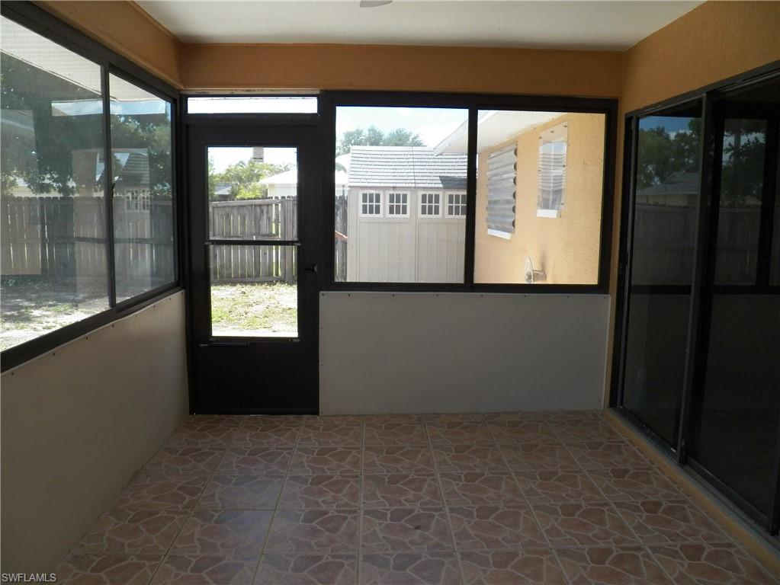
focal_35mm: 28
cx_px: 390
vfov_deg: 49.8
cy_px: 292
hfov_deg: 63.4
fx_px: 631
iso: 125
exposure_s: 1/320
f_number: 4
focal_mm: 4.9
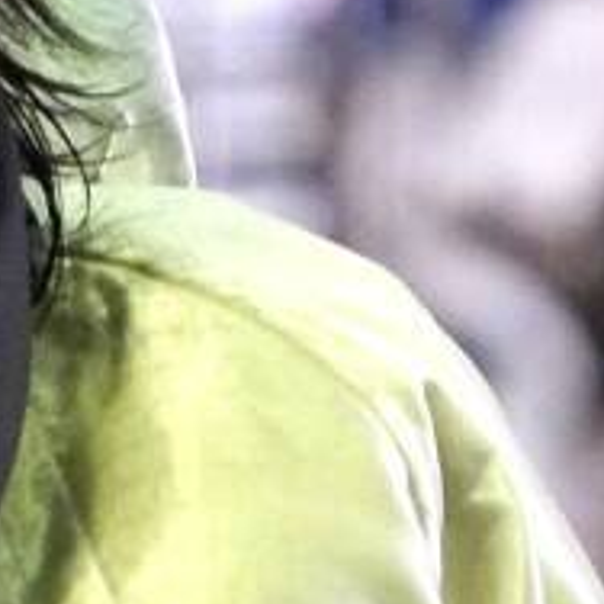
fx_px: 20037
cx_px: -527
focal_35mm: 1015
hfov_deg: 1.7
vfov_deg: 1.7
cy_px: 198
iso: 10000
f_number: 6.3
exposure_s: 1/320
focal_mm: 150
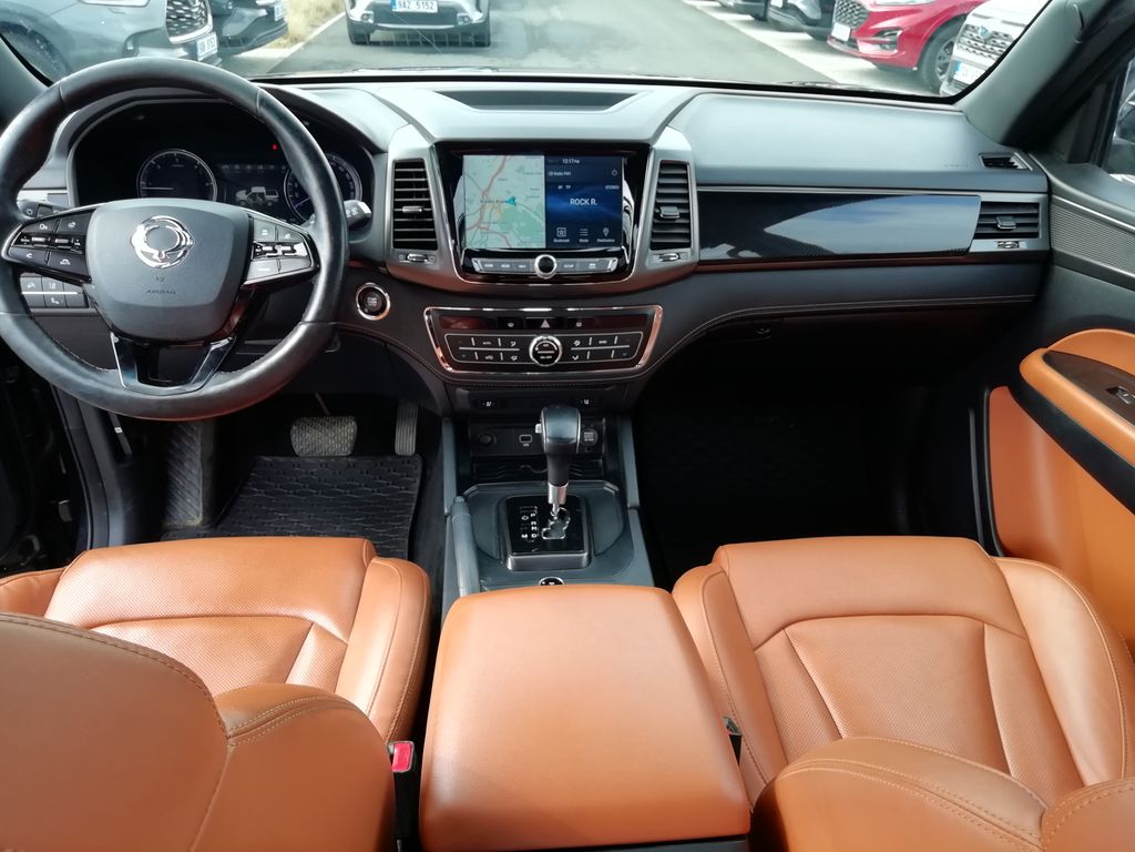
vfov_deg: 53.1
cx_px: 568
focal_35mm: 26
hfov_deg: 67.3
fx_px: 852
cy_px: 426
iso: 64
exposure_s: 1/100
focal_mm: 3.21
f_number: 2.2
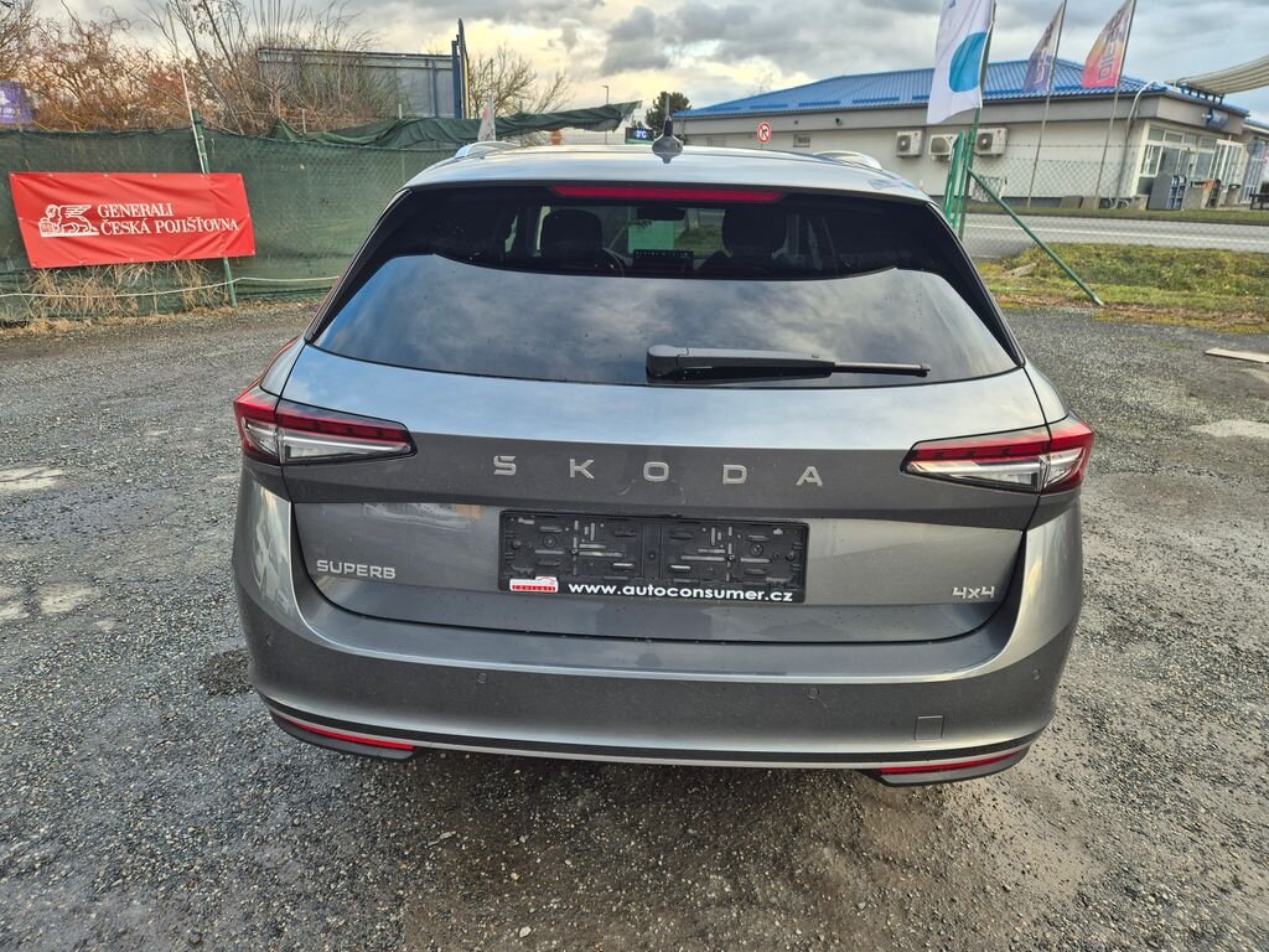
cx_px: 634
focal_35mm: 23
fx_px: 843
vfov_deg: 58.9
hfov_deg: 73.9
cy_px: 476
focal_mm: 5.4
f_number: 1.8
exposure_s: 1/180
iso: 40
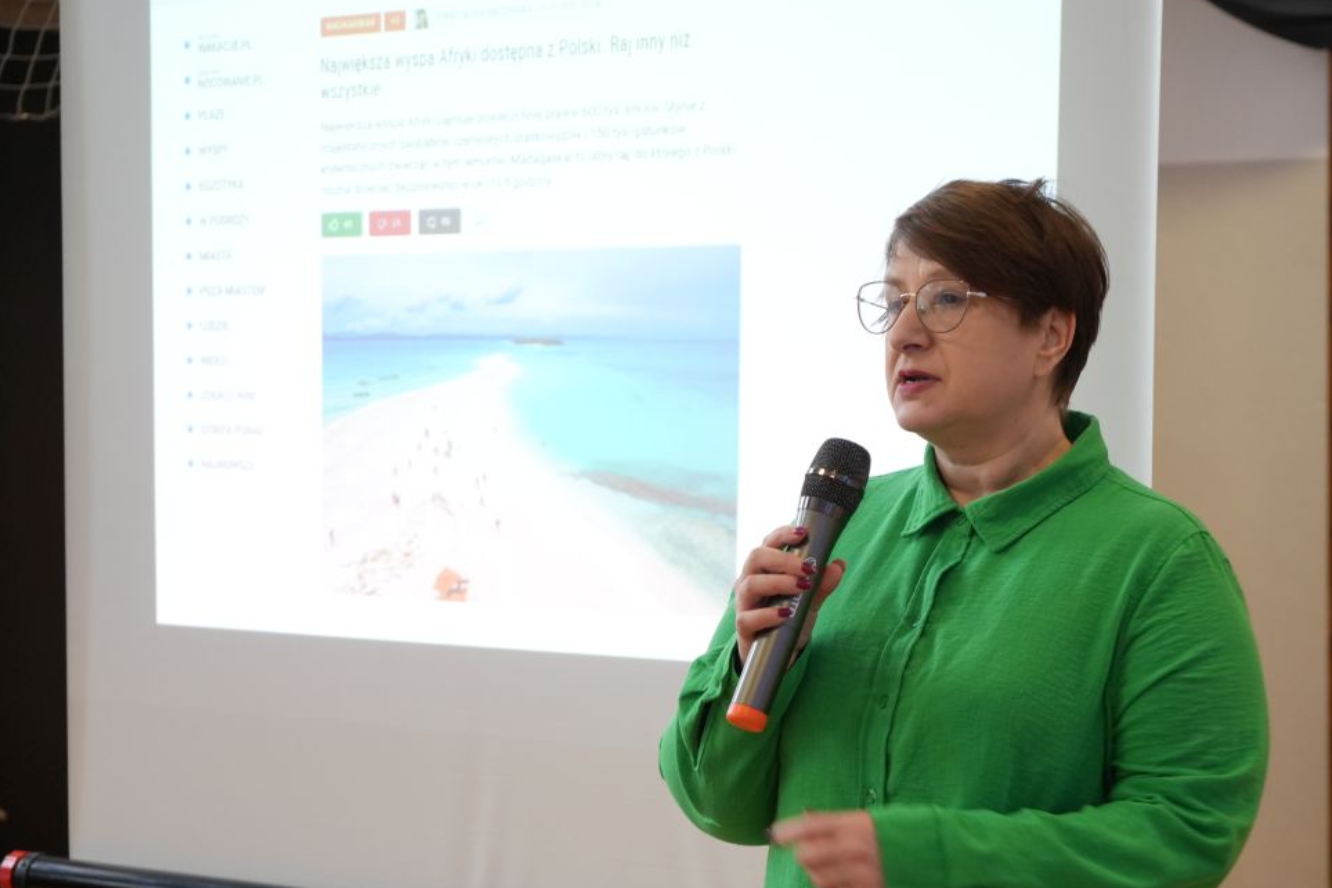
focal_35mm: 93
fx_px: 3441
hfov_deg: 21.8
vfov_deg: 14.7
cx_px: 877
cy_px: 533
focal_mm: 70
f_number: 5.6
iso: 2500
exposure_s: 1/100
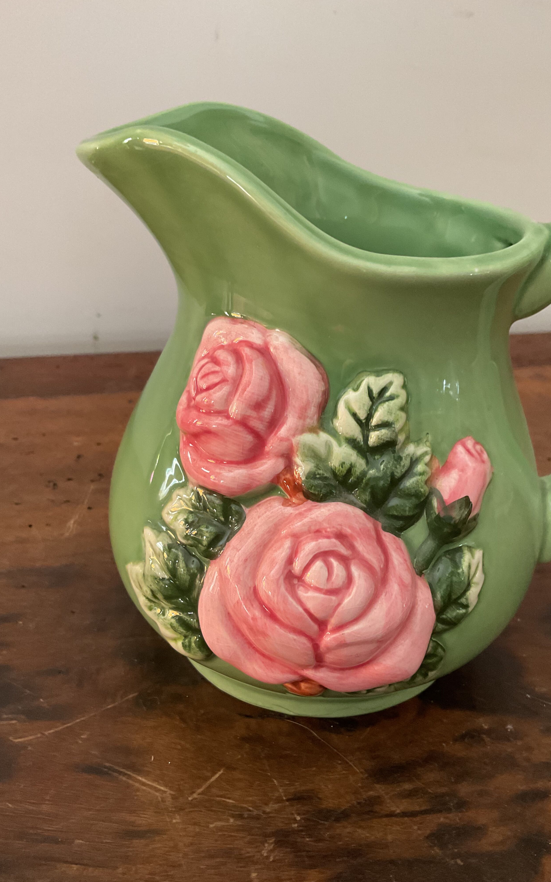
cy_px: 439
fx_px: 745
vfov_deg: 61.2
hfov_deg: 40.6
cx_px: 296
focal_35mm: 31
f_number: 1.8
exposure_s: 1/50
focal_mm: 3
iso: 160
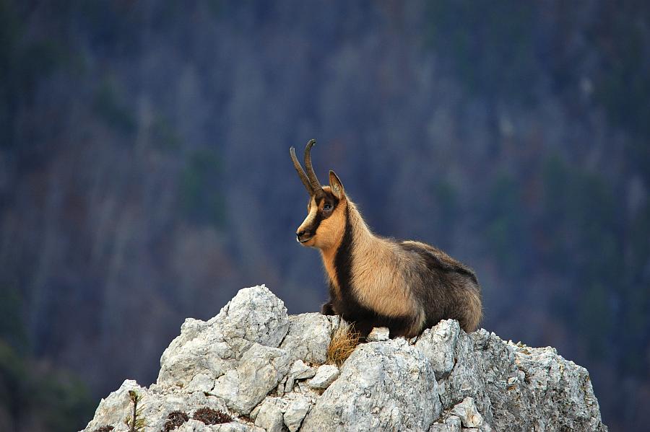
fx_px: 9022
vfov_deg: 2.7
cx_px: 325
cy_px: 216
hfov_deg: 4.1
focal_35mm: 500
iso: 2000
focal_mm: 500
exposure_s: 1/400
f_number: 10
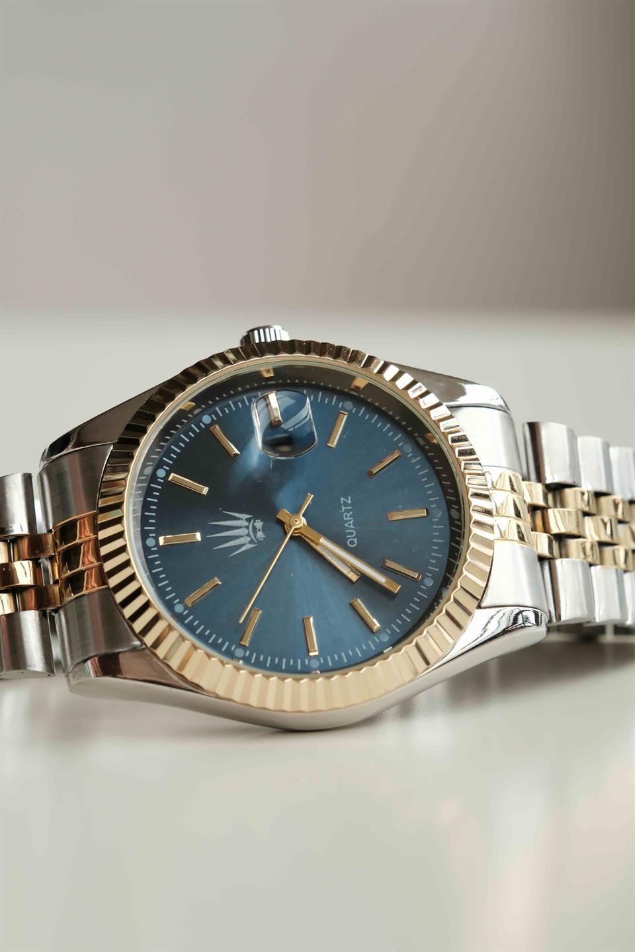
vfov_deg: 17.1
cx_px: 318
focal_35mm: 120
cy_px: 476
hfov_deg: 11.4
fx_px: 3175
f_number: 8
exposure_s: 1/40
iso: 250
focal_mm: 80
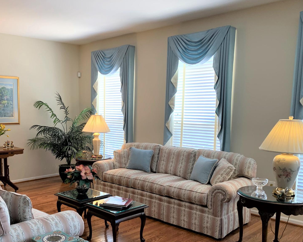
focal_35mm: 36
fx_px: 323
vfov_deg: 40.8
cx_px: 103
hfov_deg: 49.5
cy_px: 153
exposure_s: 1/60
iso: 80
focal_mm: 4.25
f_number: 1.8
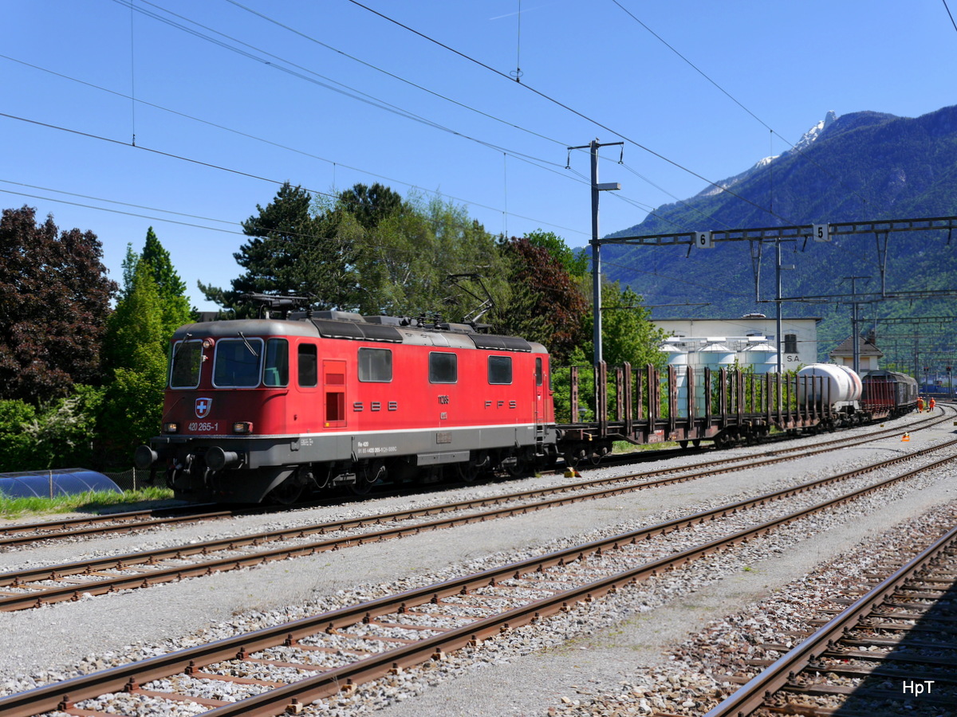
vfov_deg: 30.3
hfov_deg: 39.7
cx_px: 478
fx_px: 1327
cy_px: 358
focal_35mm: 48
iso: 160
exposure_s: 1/320
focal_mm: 24
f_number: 8
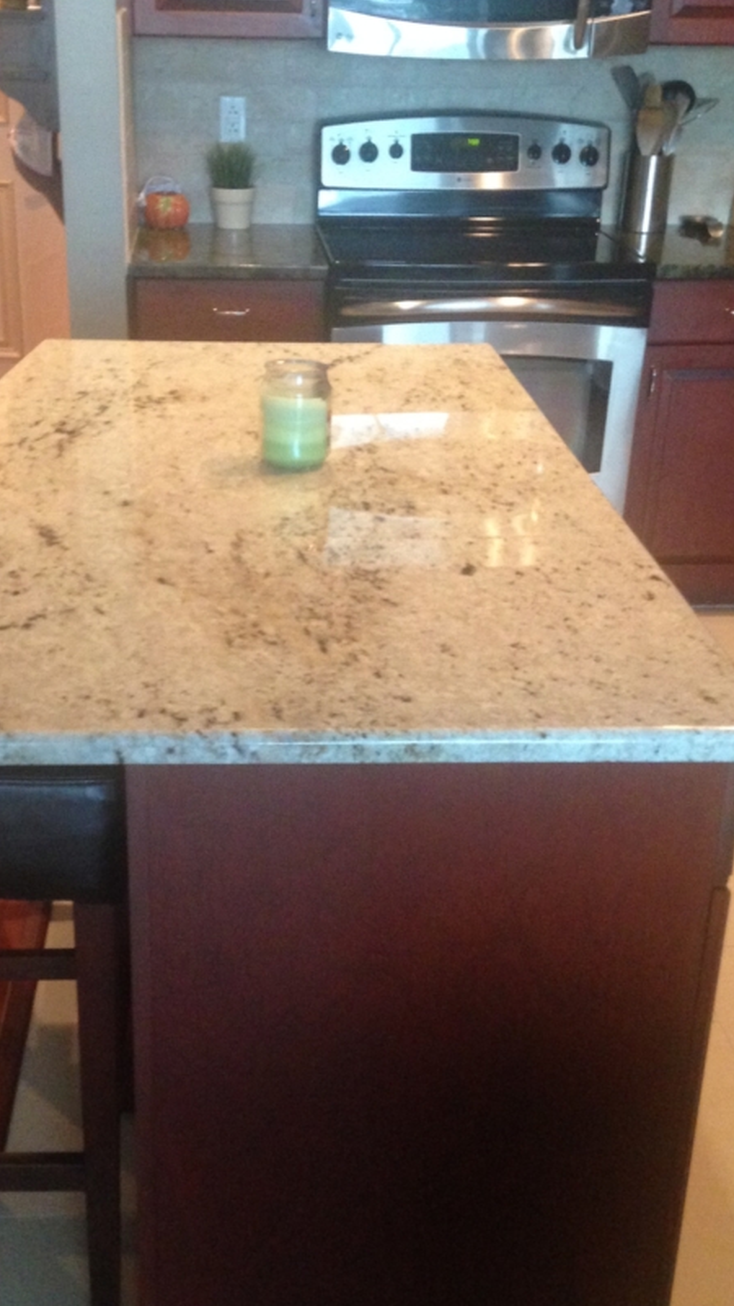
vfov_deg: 44.6
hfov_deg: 25.9
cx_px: 289
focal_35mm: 46
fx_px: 1592
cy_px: 691
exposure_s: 1/20
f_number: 2.4
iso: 400
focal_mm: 4.12
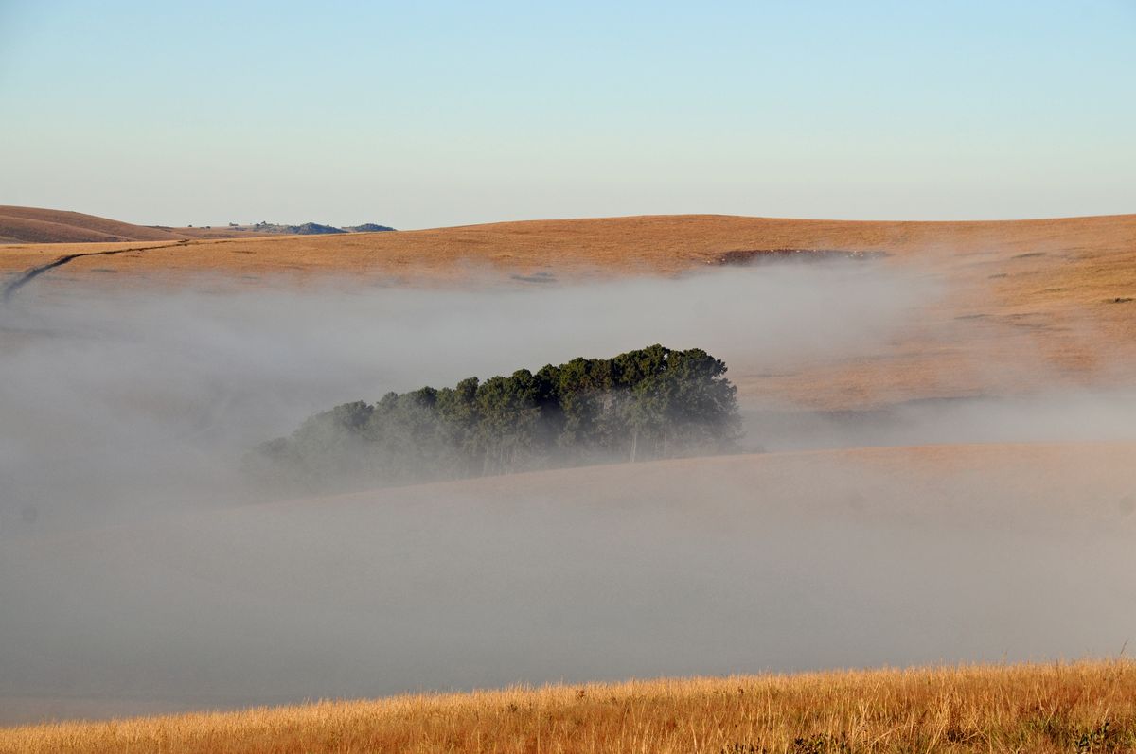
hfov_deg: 19.5
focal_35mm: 105
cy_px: 377
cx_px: 568
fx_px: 3309
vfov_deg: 13.0
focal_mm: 70
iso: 320
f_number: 9
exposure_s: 1/250
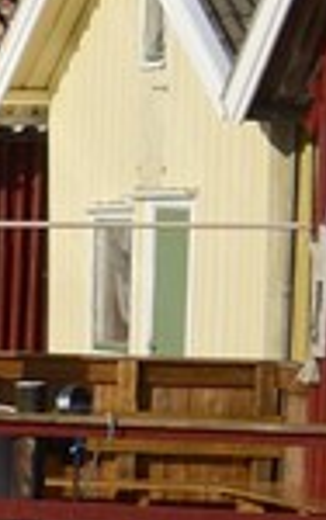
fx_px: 4313
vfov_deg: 6.9
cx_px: -2320
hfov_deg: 3.3
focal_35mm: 304
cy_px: 263
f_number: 13
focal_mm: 28
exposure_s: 1/250
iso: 200
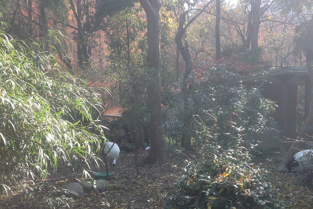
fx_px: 469
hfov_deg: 36.8
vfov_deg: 24.7
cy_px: 159
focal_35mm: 54
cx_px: 185
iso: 50
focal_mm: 4.28
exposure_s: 1/373
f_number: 2.4
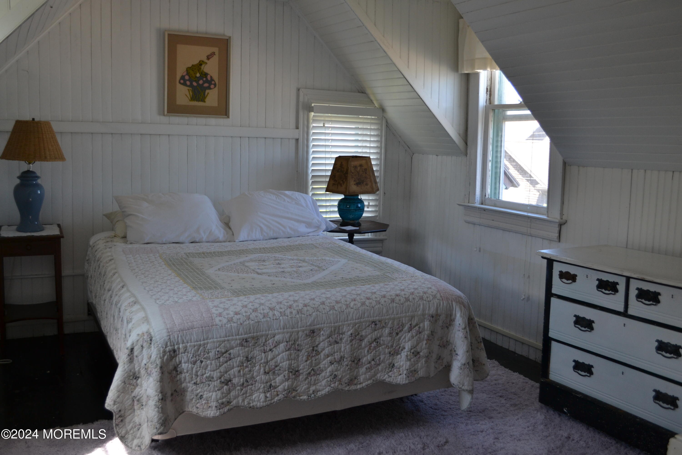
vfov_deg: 36.9
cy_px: 228
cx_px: 341
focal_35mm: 36
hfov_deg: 53.1
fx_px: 682
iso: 400
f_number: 5
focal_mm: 24
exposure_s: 1/100
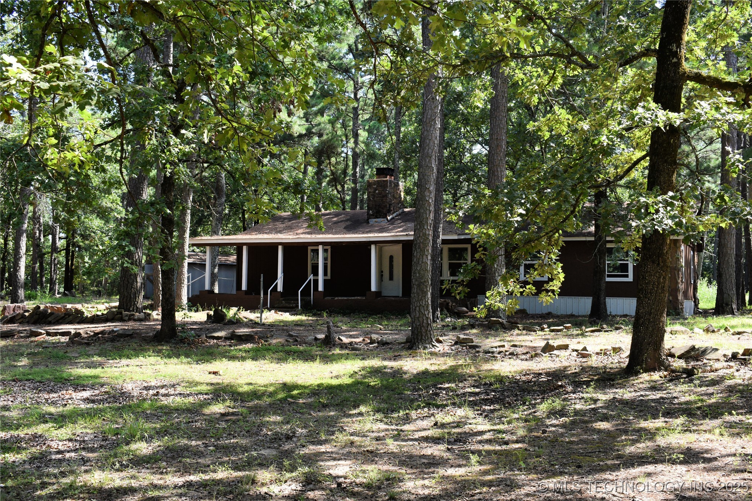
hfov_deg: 49.6
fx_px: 815
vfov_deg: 34.2
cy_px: 250
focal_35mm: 39
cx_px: 376
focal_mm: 26
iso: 400
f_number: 8
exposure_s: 1/250
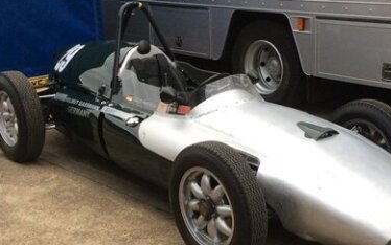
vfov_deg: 22.4
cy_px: 143
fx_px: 618
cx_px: 233
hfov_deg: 35.0
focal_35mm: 58
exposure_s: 1/100
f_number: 2.4
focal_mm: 3.3
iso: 50
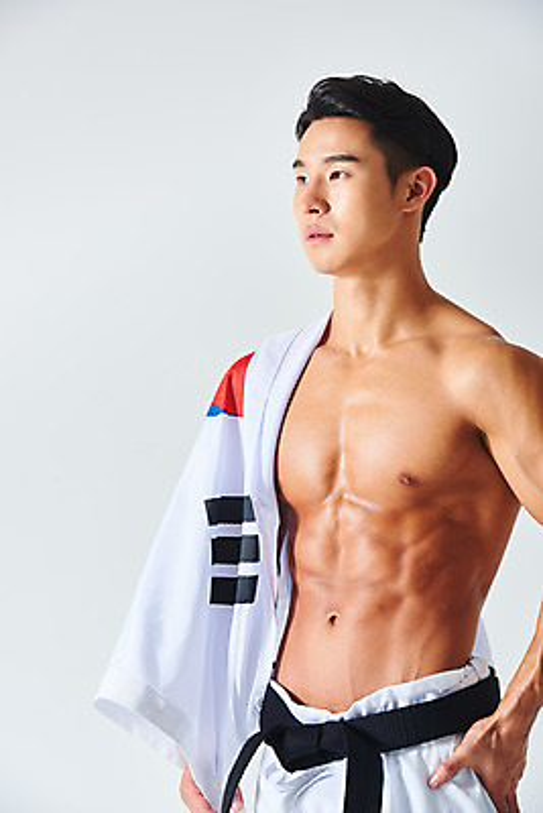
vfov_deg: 10.8
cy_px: 406
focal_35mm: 190
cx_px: 272
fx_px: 4295
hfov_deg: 7.2
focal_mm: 190
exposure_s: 1/125
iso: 100
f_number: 11
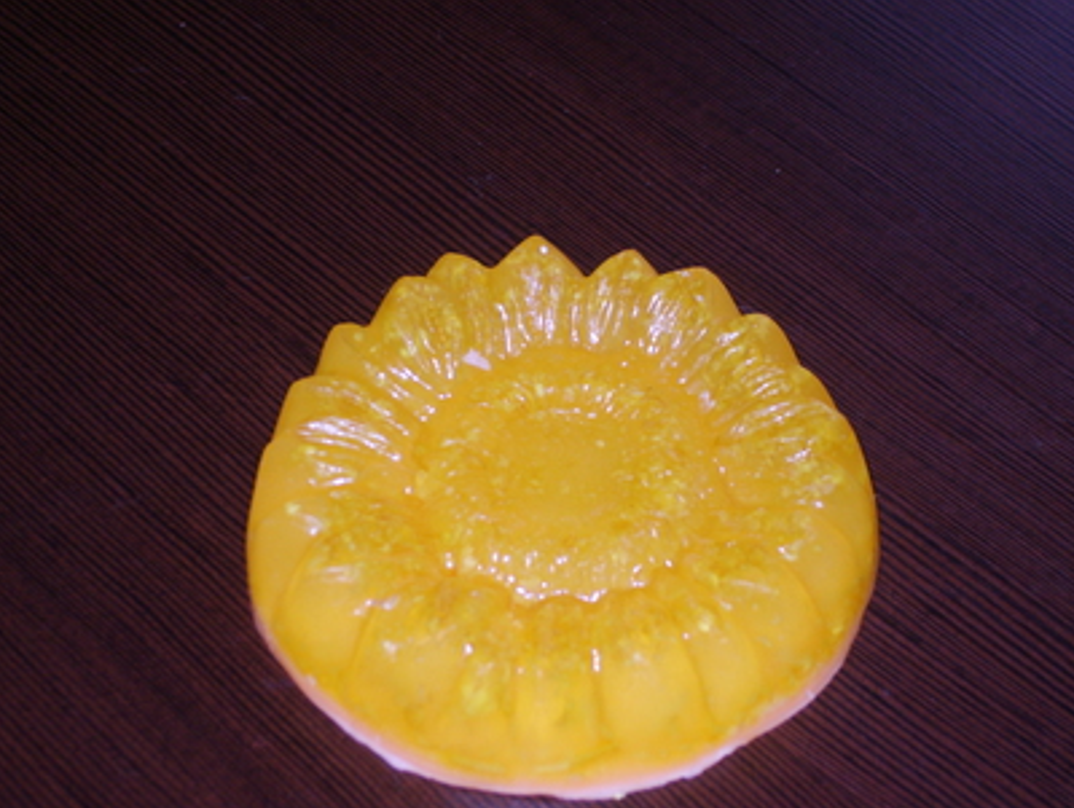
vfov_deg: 12.6
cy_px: 438
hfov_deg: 16.7
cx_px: 561
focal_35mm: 118
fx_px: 3665
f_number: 5.1
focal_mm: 22.2
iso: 100
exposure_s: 1/60
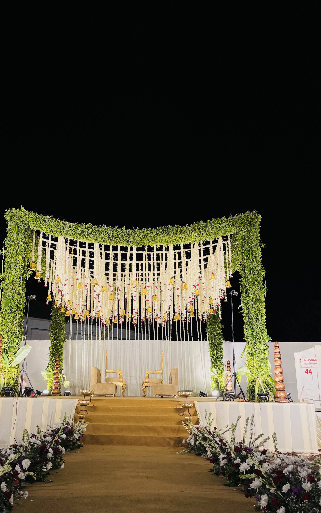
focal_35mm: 31
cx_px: 140
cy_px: 279
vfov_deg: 61.1
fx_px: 434
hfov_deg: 40.5
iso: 50
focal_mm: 4.2
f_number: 1.6
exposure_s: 1/121
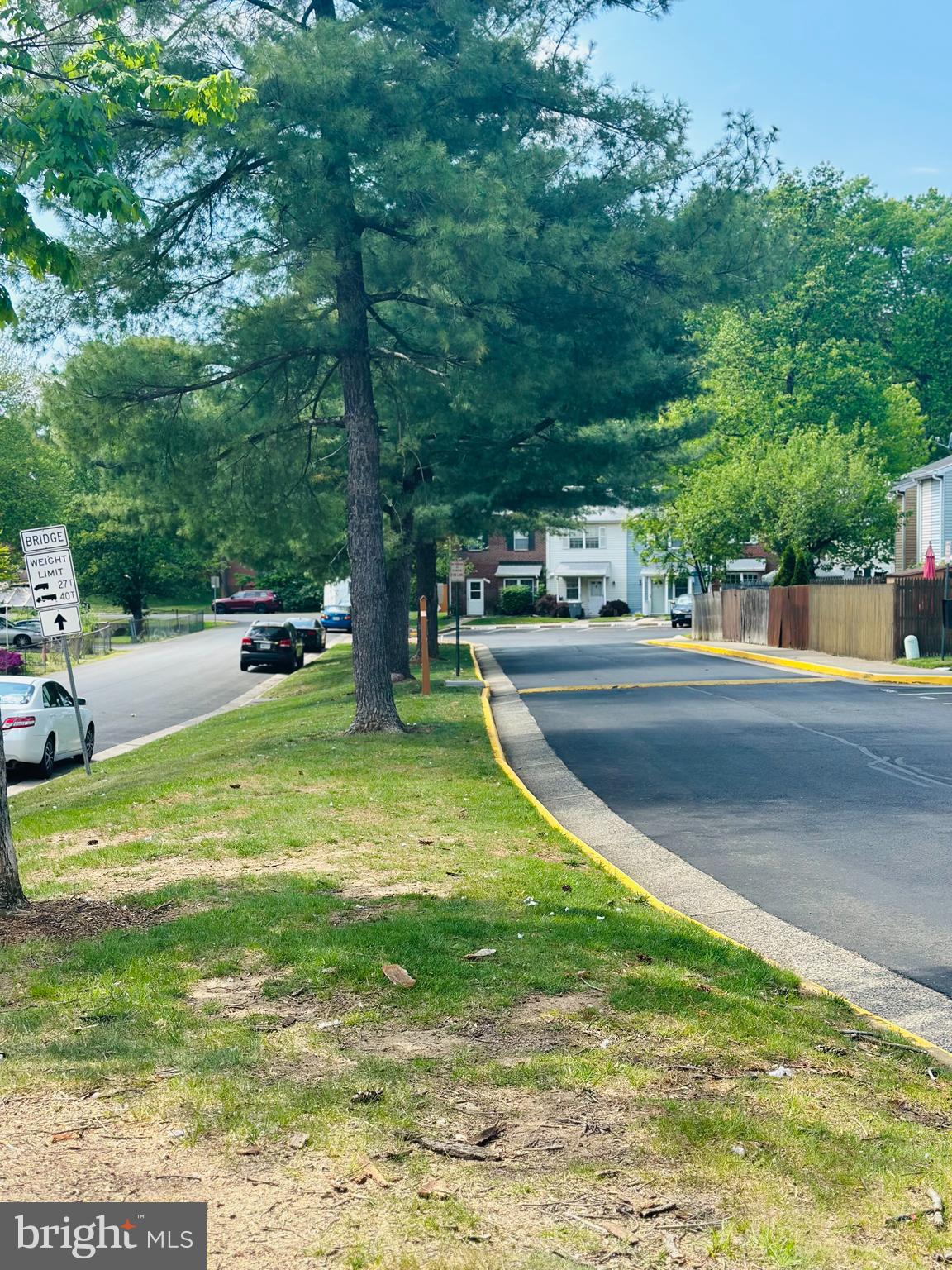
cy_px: 635
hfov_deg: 30.3
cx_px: 476
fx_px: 1760
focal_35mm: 48
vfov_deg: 39.7
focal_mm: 6.86
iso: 80
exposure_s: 1/2114
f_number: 1.78
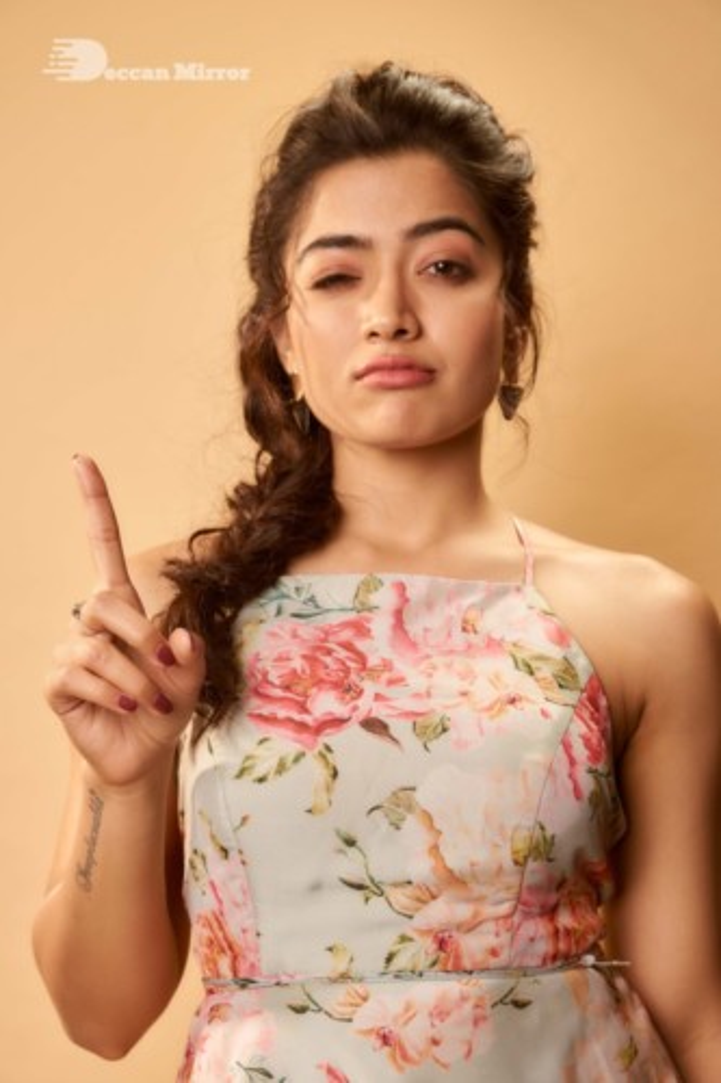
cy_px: 542
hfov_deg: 19.4
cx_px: 360
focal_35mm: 70
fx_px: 2104
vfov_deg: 28.9
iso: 1250
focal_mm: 70
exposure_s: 1/200
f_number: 6.7
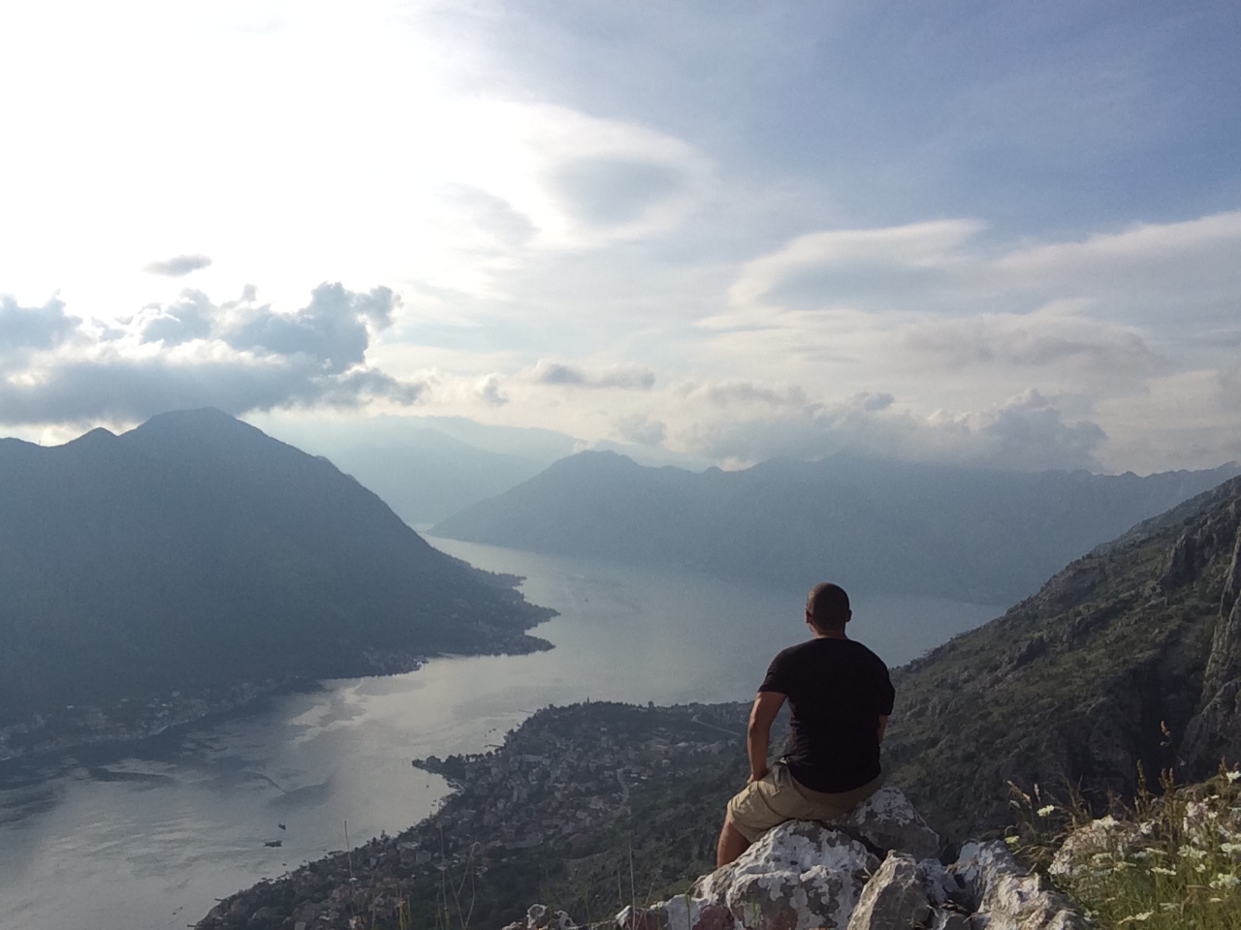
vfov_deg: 45.4
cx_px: 620
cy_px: 465
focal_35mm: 31
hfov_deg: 58.4
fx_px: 1111
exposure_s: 1/2137
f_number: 2.4
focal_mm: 2.15
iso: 50
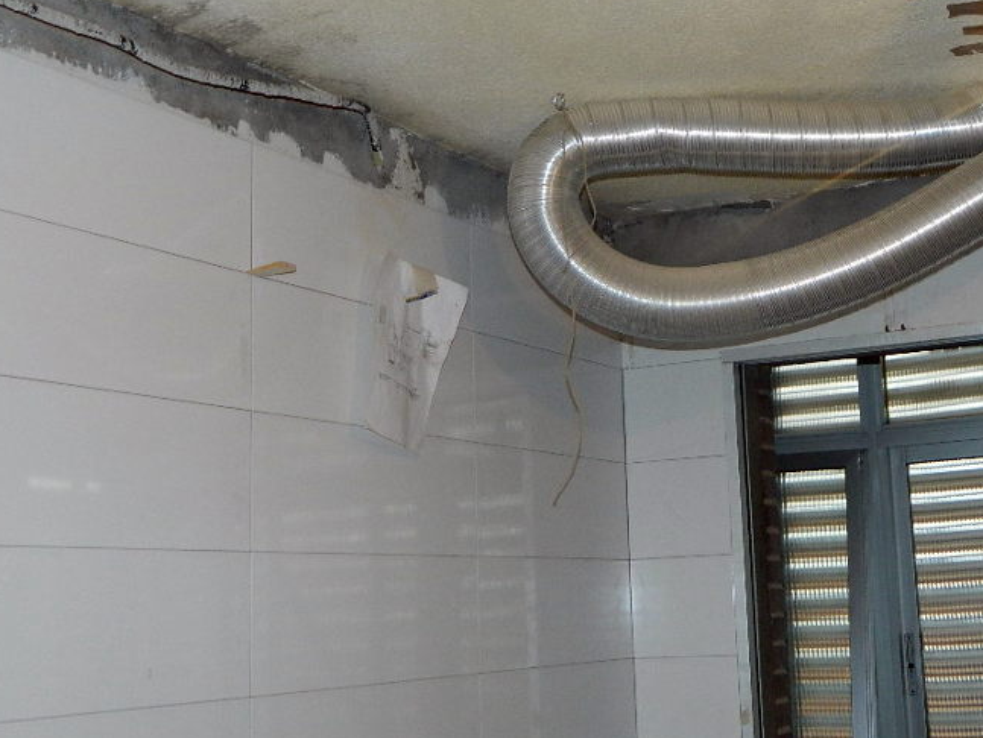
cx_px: 640
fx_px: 1620
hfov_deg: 33.5
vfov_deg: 25.7
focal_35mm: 57
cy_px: 324
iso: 200
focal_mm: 7.3
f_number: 3.5
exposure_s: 1/40
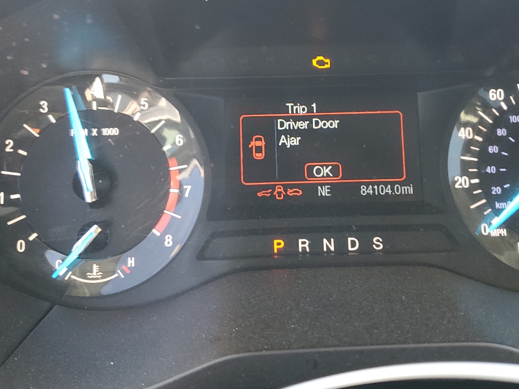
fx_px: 600
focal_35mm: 40
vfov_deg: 35.7
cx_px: 289
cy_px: 136
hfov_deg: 46.7
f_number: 1.5
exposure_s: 1/60.2
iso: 104
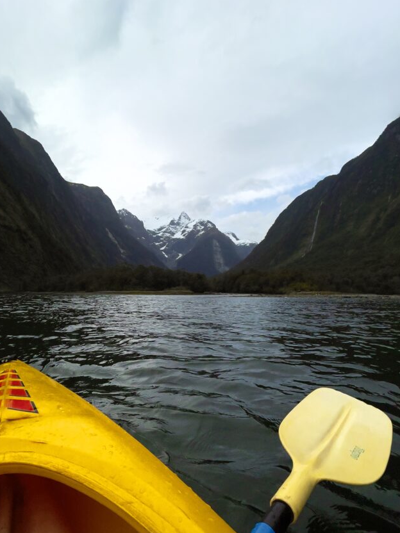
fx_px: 247
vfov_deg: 93.5
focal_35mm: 16
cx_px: 178
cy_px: 315
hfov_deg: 77.8
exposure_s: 1/2283
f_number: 2.4
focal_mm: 1.54
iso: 40
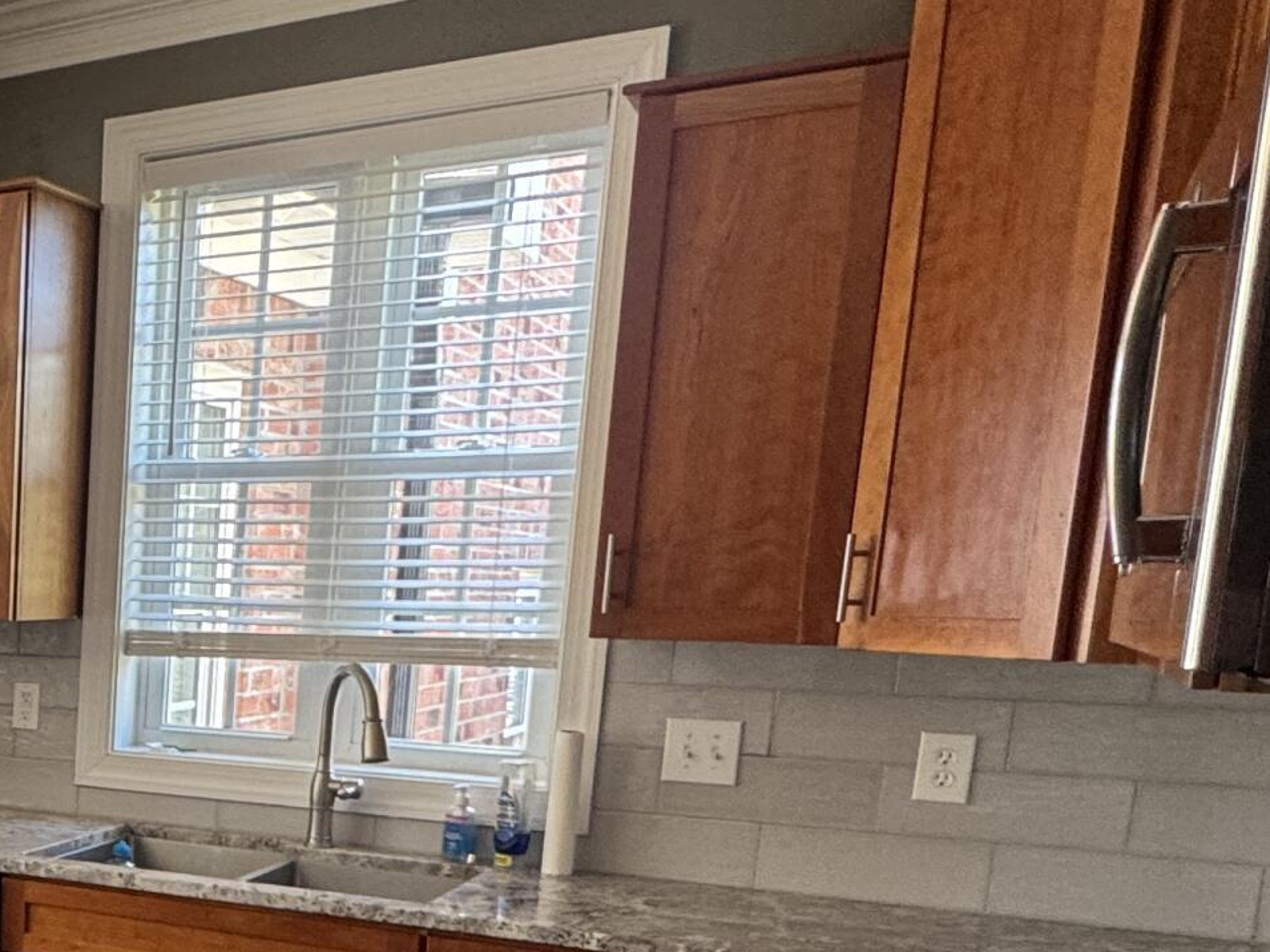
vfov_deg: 31.3
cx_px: -234
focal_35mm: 44
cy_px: 858
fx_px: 1614
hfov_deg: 34.7
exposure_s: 1/99
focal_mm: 2.22
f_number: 2.2
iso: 160
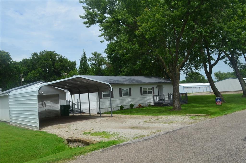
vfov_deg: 43.4
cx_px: 123
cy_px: 82
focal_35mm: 30
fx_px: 204
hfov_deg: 62.1
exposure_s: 1/200
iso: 100
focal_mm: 20
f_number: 13
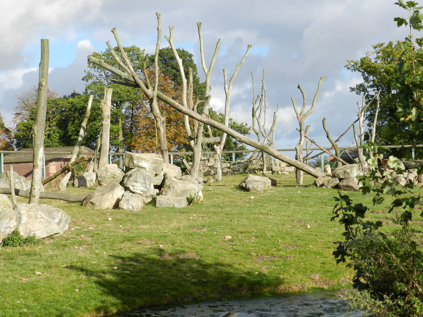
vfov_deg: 24.4
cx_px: 212
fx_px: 733
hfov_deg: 32.2
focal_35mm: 60
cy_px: 158
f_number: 4.6
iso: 160
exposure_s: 1/640
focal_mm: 10.7
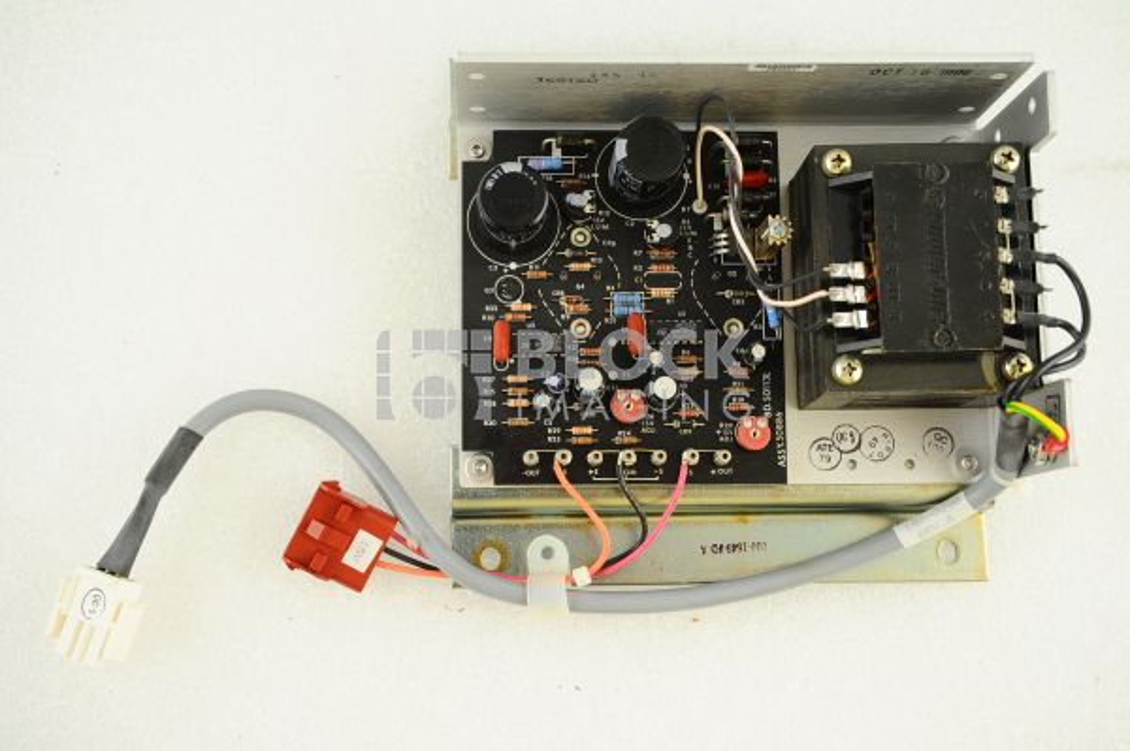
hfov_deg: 38.2
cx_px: 565
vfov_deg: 25.9
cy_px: 376
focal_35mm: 52
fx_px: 1631
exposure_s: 1/100
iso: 800
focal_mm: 52
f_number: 7.1
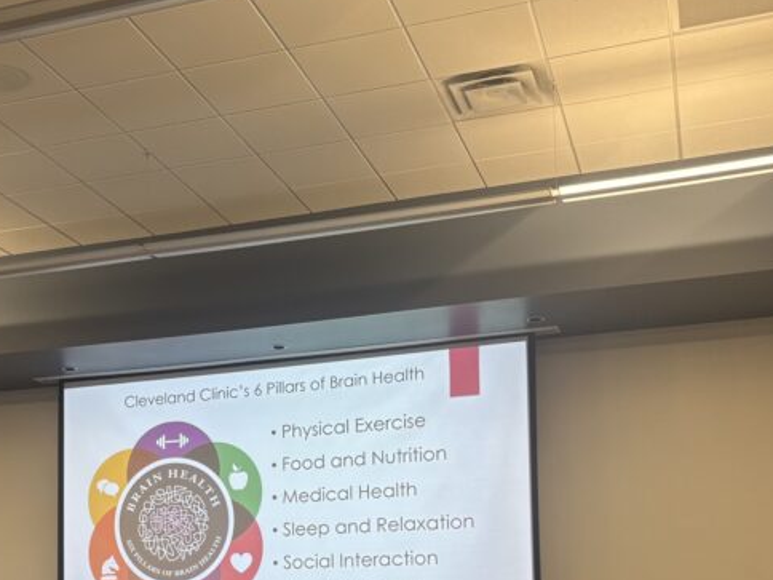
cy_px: 540
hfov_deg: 34.5
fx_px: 1228
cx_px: 233
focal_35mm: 55
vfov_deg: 25.6
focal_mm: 5.96
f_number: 1.6
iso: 64
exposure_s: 1/60
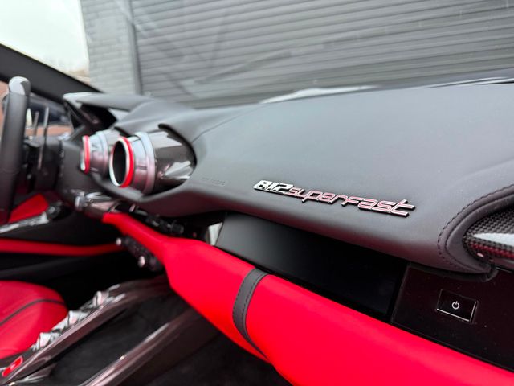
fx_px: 356
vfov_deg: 56.8
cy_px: 193
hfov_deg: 71.6
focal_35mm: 24
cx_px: 257
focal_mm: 6.76
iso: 250
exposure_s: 1/60
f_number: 1.78
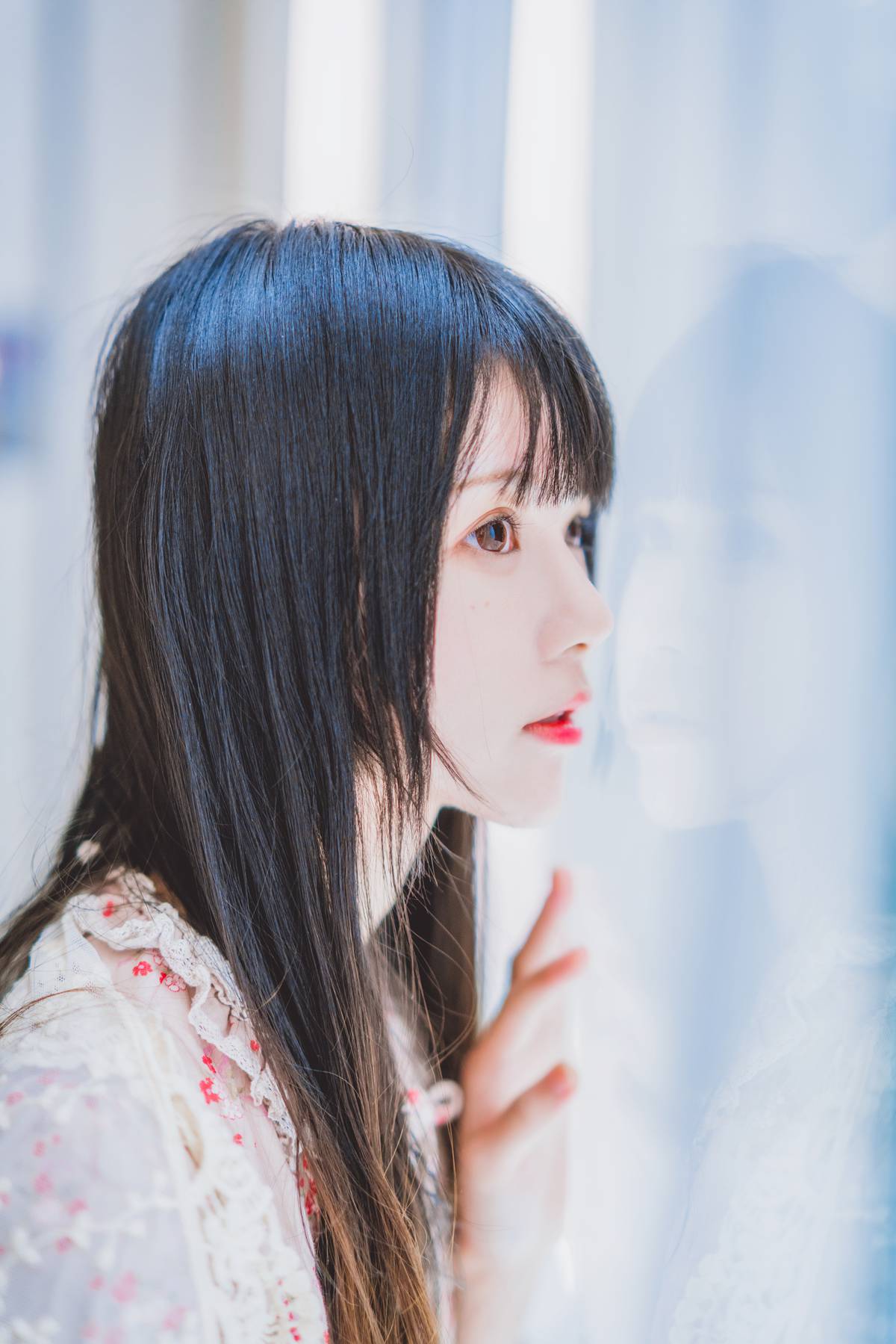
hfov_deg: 27.0
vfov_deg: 39.6
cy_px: 672
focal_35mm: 50
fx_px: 1866
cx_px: 448
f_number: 1.4
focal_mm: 50
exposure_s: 1/640
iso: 640
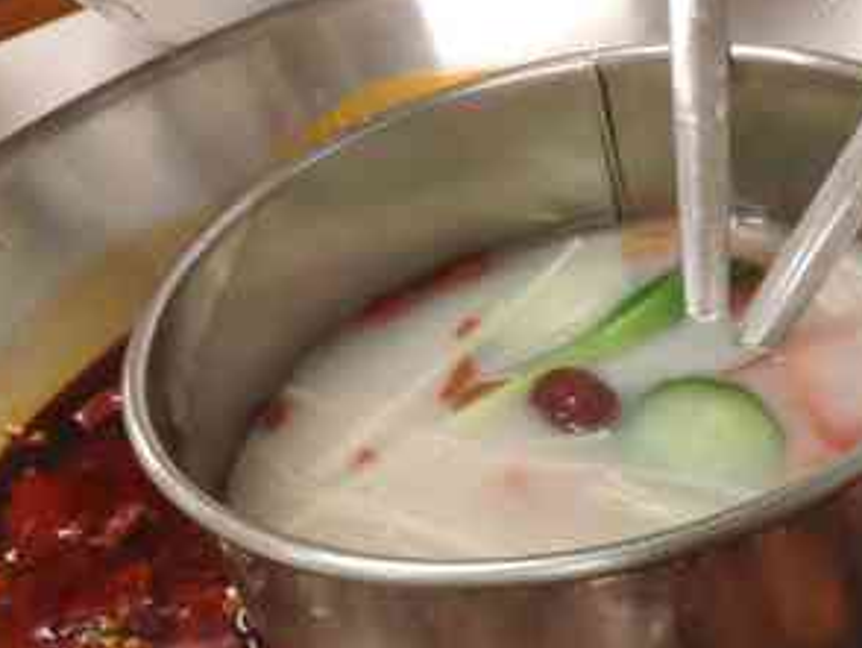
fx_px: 1246
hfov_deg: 37.1
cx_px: 663
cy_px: 740
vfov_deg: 26.5
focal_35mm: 50
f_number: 1.8
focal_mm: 4.22
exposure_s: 1/100
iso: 487
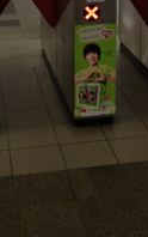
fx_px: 580
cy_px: -22
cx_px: 100
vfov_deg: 21.8
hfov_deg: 14.5
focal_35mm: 90
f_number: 2.4
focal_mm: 4.28
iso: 160
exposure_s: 1/20
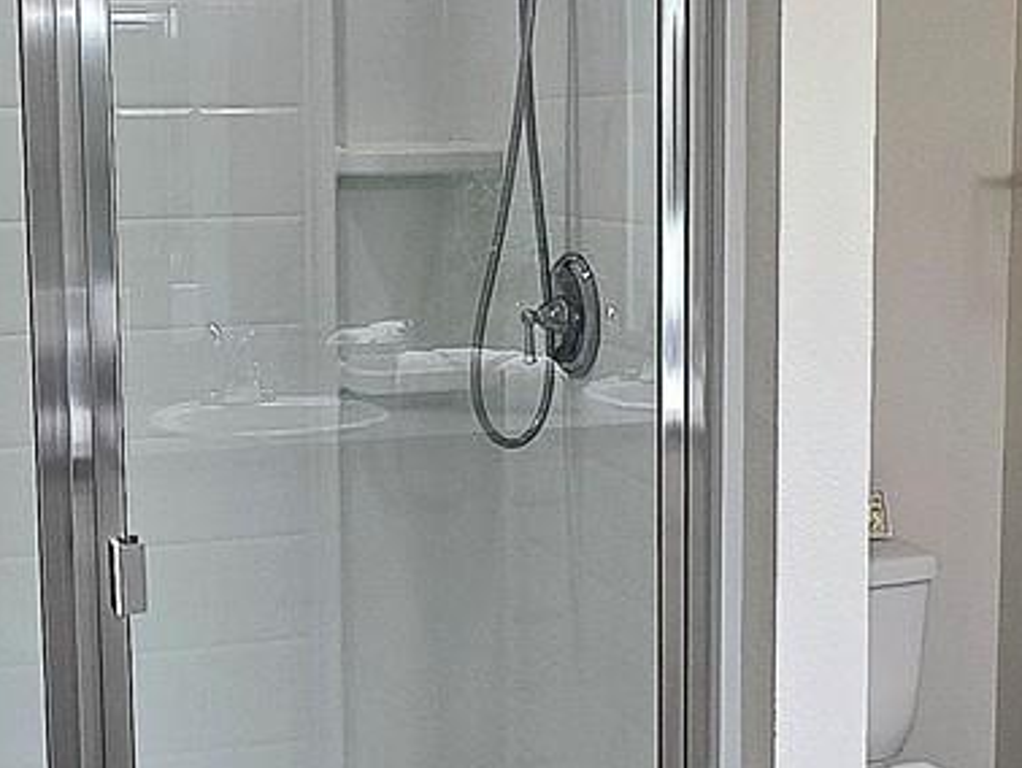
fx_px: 1625
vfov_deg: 26.6
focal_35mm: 55
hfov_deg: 34.7
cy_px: 341
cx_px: 384
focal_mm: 2.2
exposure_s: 1/120
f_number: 1.9
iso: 80
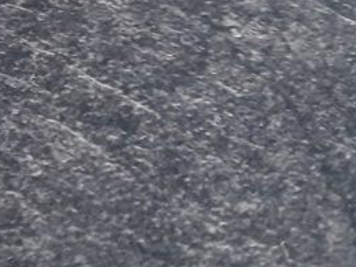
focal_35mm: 96
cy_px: -127
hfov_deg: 17.1
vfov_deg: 14.4
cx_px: -272
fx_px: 987
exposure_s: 1/20
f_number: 2
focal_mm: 4.6
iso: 800
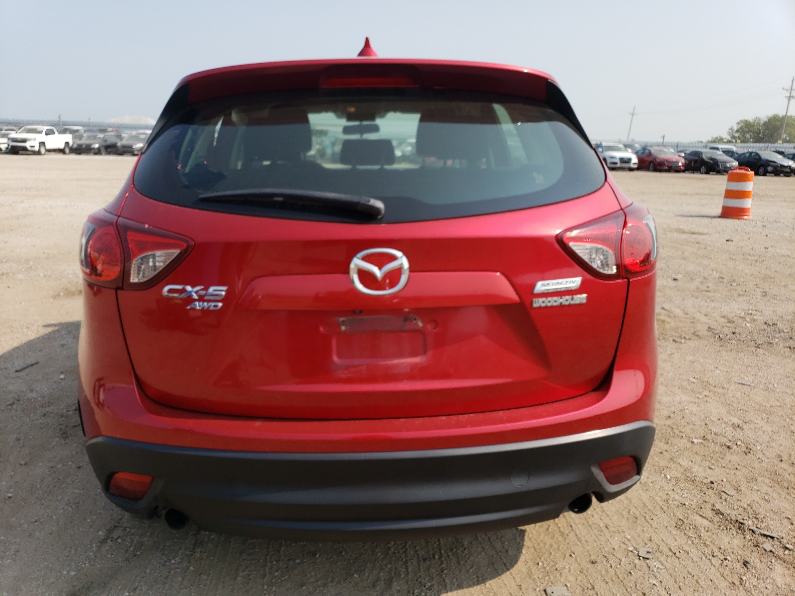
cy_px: 298
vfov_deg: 53.1
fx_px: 597
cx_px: 398
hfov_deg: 67.3
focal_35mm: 26
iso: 50
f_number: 1.5
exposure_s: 1/2500
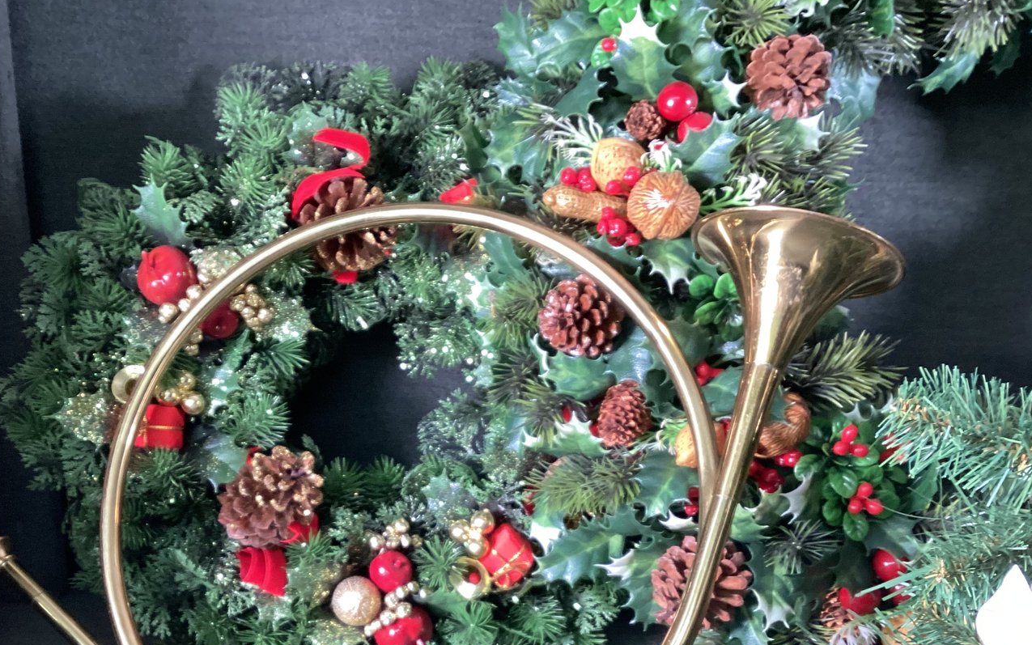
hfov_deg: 50.1
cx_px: 425
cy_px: 454
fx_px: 1097
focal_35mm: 39
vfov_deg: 32.4
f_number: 2.4
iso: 250
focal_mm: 3.3
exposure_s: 1/60
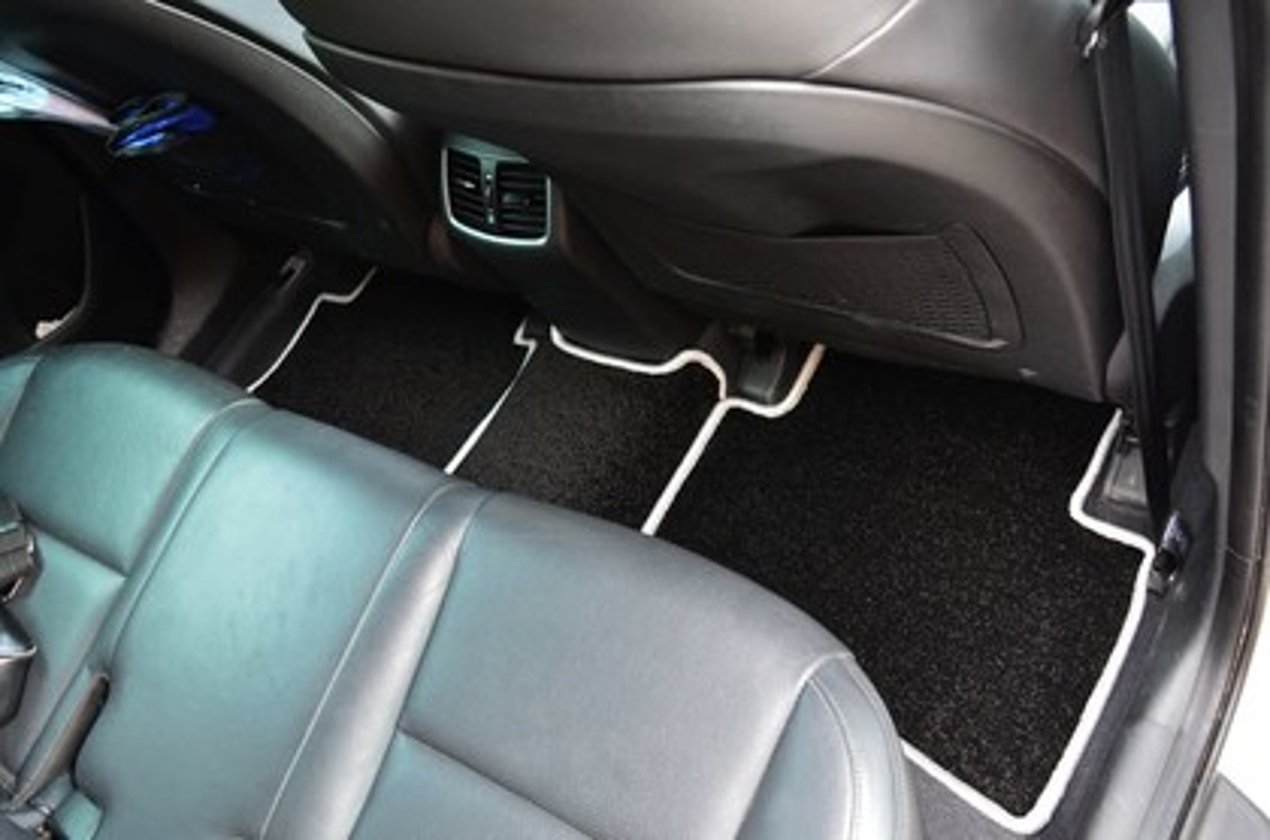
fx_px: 1267
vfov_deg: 36.7
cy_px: 420
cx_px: 635
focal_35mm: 36
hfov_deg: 53.2
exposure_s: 1/15
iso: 800
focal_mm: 24
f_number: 7.1
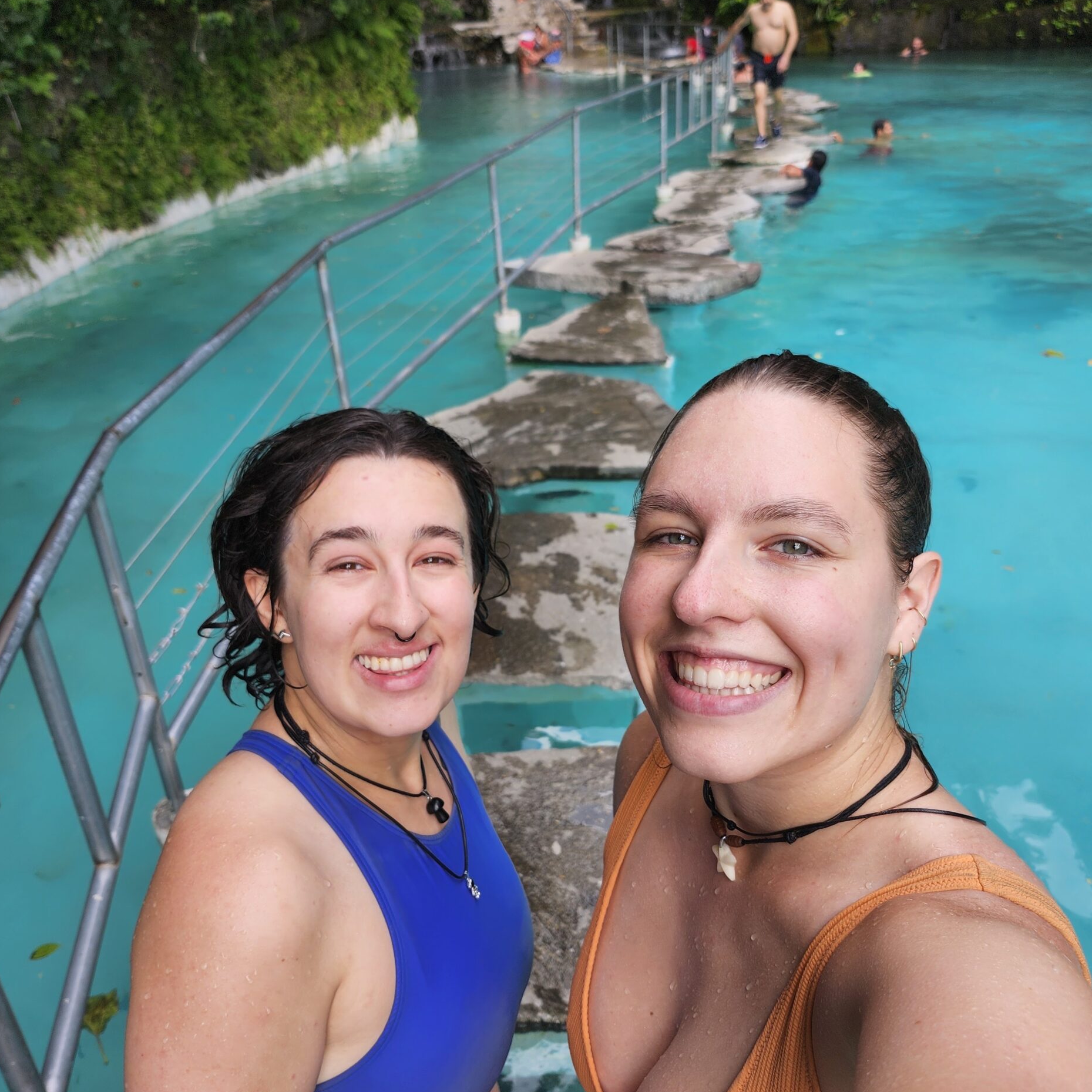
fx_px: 999
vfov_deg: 57.3
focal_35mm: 28
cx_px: 530
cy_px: 565
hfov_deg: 57.3
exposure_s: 1/500
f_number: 1.8
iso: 25
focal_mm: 5.54
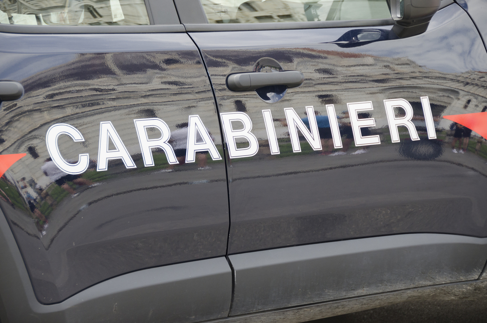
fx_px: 1823
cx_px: 244
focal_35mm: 135
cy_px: 162
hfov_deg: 15.2
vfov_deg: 10.1
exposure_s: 1/500
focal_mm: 90
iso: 640
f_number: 5.3
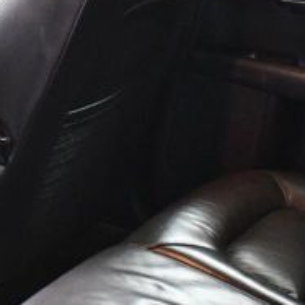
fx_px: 1047
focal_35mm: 105
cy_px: 95
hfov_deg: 15.4
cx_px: -137
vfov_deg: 16.5
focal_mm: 18
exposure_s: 1/60
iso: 6400
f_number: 3.5
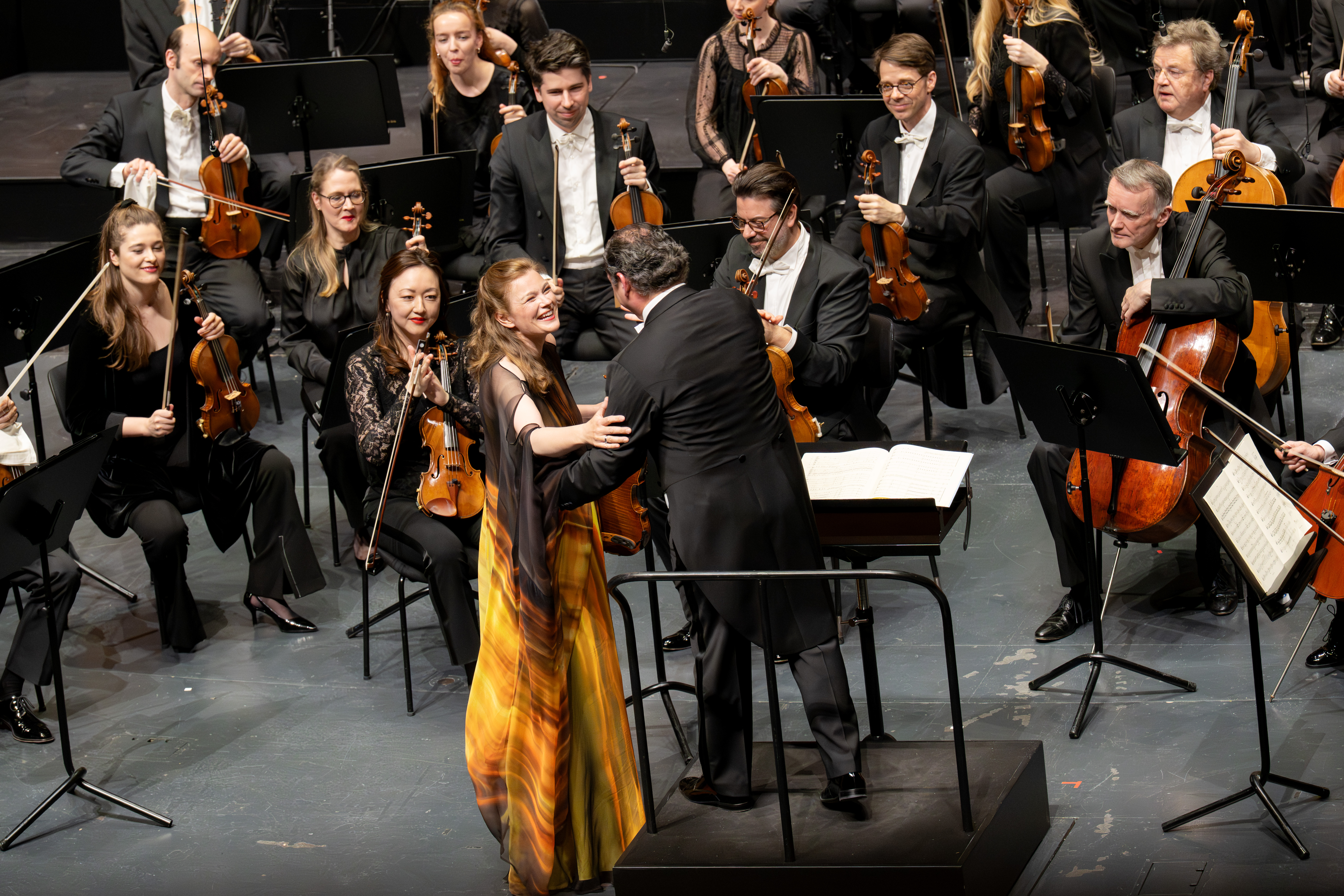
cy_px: 448
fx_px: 7466
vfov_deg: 6.9
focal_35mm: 200
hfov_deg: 10.3
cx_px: 672
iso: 6400
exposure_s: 1/250
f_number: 5.6
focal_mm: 200
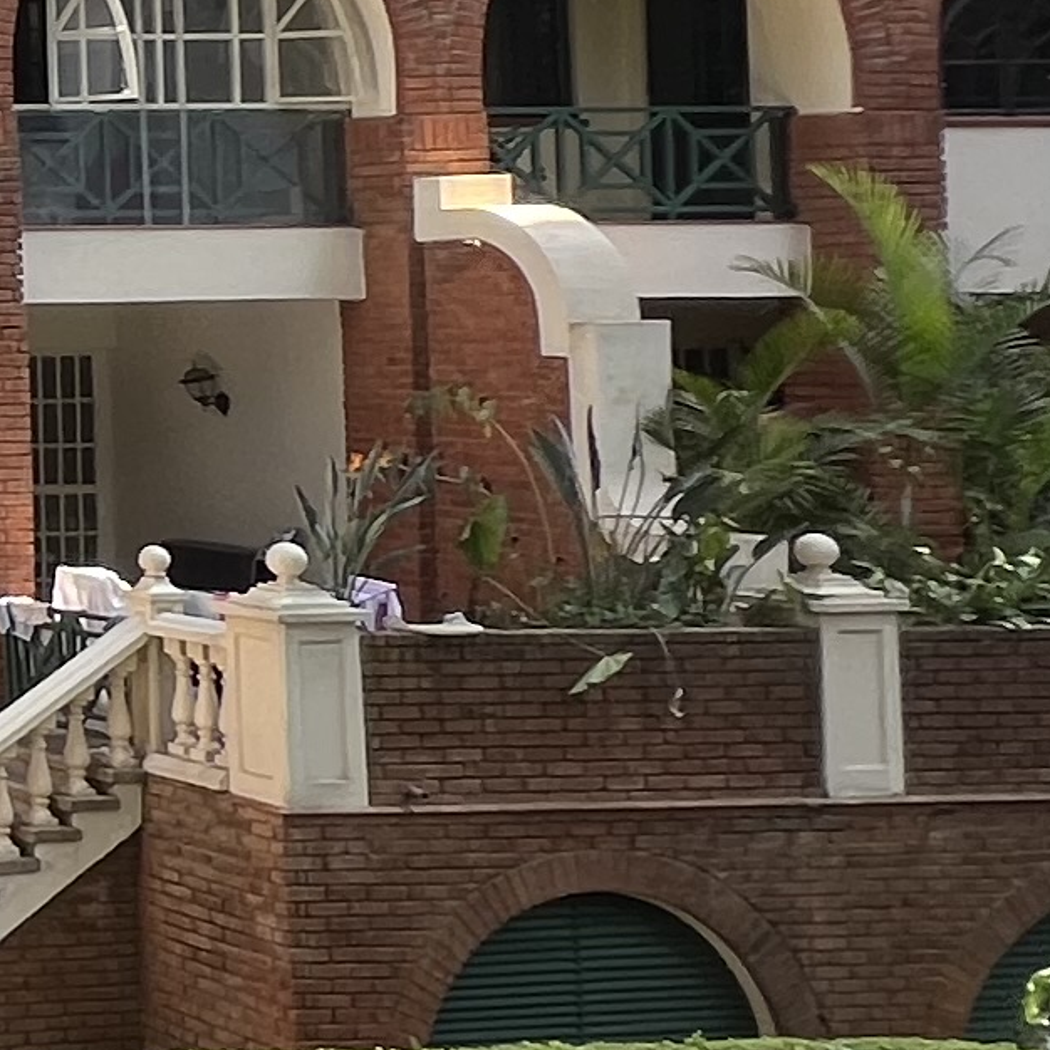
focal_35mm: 74
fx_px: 2540
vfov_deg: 23.0
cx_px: -1426
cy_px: 216
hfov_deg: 15.0
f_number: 1.8
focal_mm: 1.57
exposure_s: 1/99
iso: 32
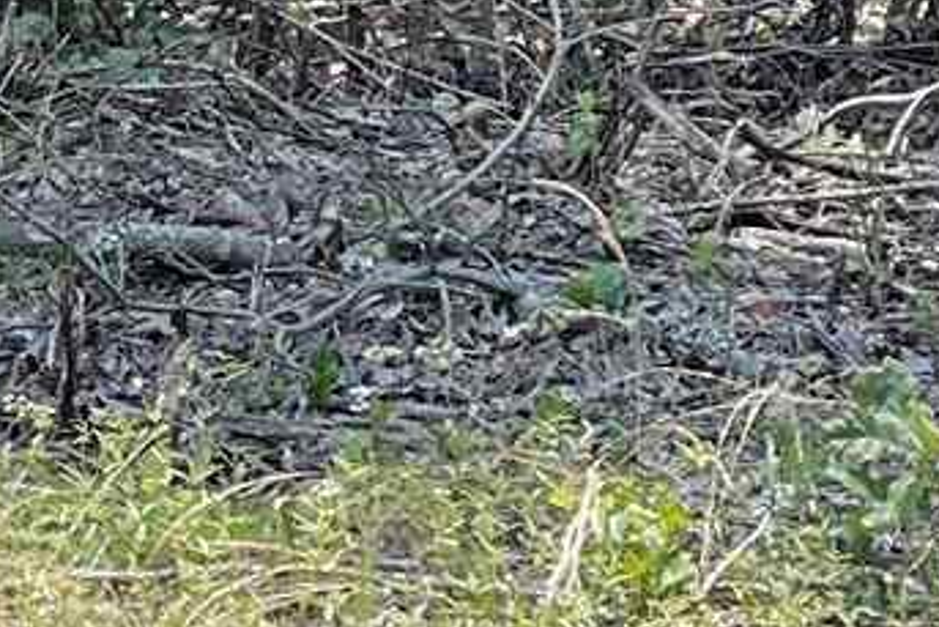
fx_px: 9472
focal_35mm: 363
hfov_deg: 5.6
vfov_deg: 3.7
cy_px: -764
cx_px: -515
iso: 32
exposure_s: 1/424
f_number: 2
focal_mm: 6
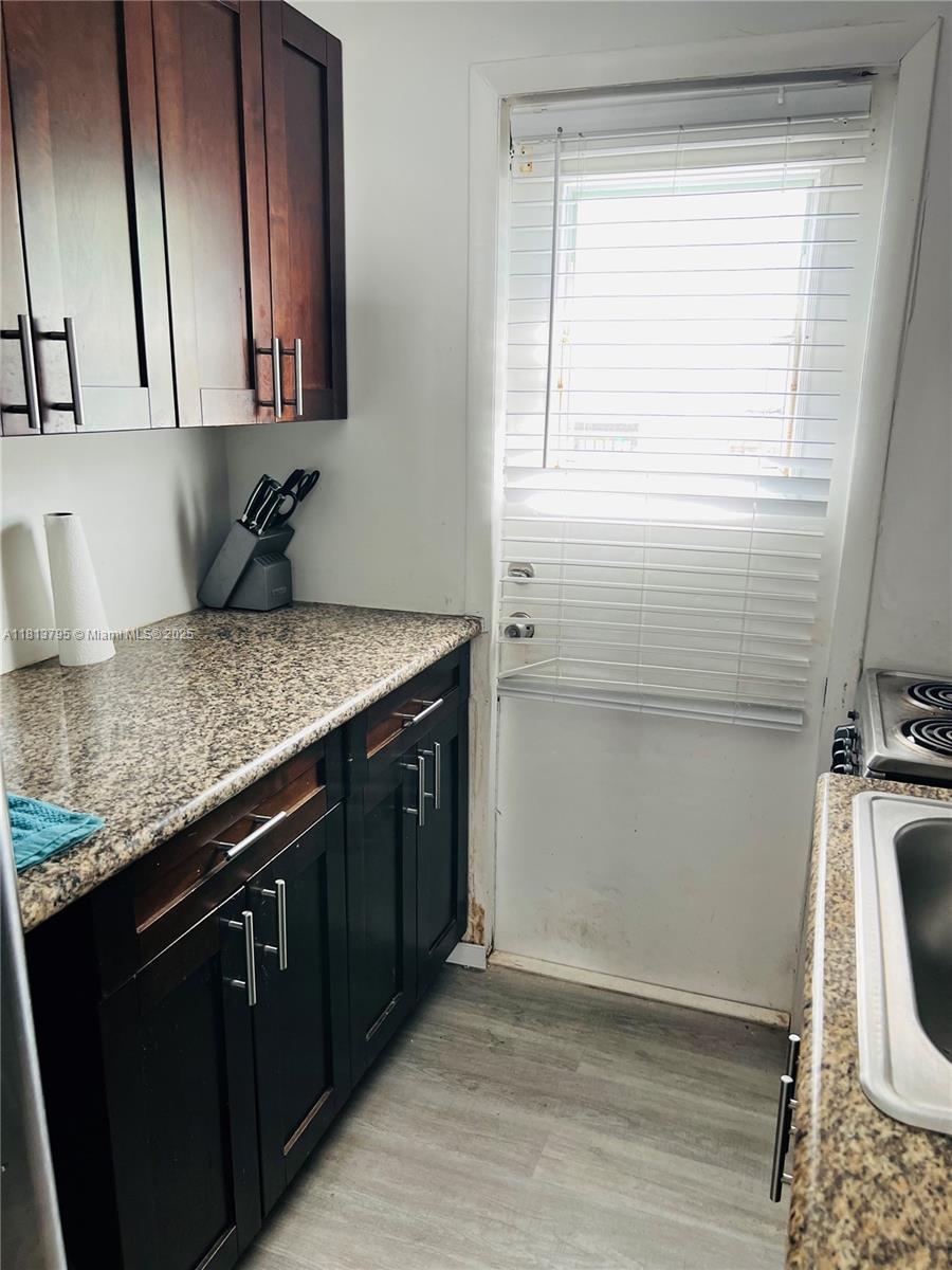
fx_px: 953
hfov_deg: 53.1
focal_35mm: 26
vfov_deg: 67.3
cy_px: 635
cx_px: 476
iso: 80
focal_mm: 5.7
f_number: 1.5
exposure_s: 1/121
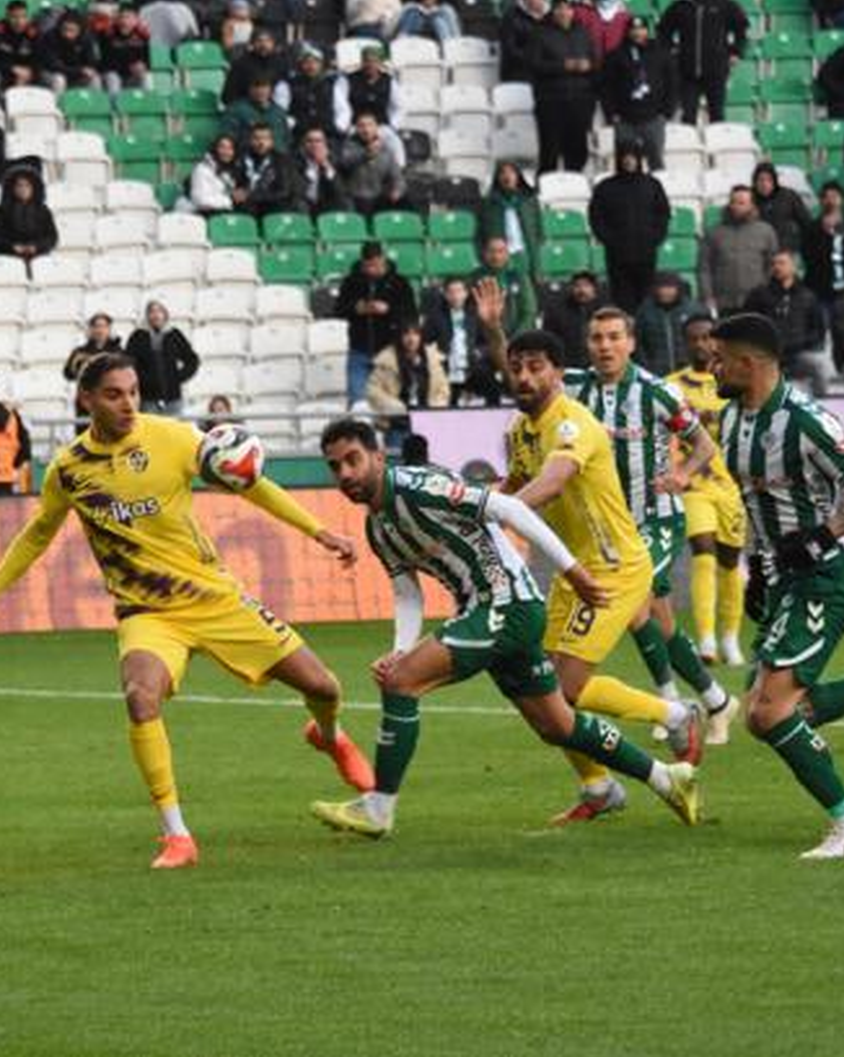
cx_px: 159
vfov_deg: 5.4
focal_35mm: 361
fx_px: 11280
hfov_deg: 4.3
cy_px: 528
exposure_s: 1/400
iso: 1600
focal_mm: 170
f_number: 6.3
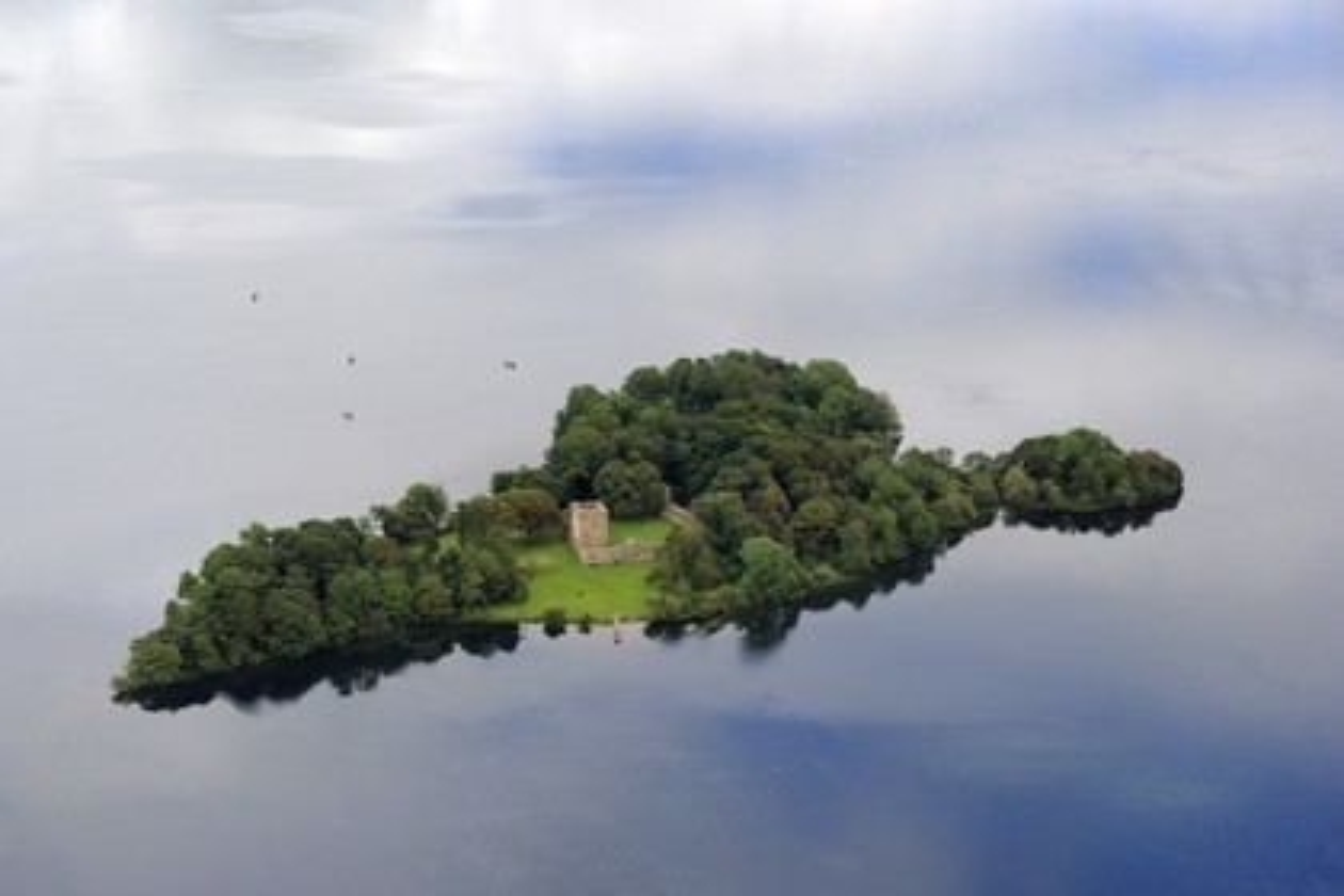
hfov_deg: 16.8
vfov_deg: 11.2
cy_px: 448
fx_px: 4554
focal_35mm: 122
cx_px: 672
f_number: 6.3
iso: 400
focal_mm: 122
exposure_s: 1/800
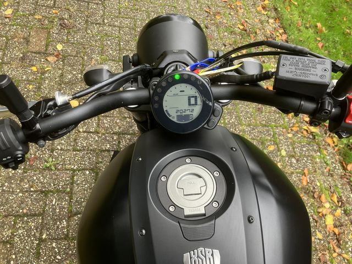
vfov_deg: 49.7
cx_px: 176
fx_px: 285
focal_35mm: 28
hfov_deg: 63.4
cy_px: 132
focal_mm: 3.99
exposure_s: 1/121
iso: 64
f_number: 1.8
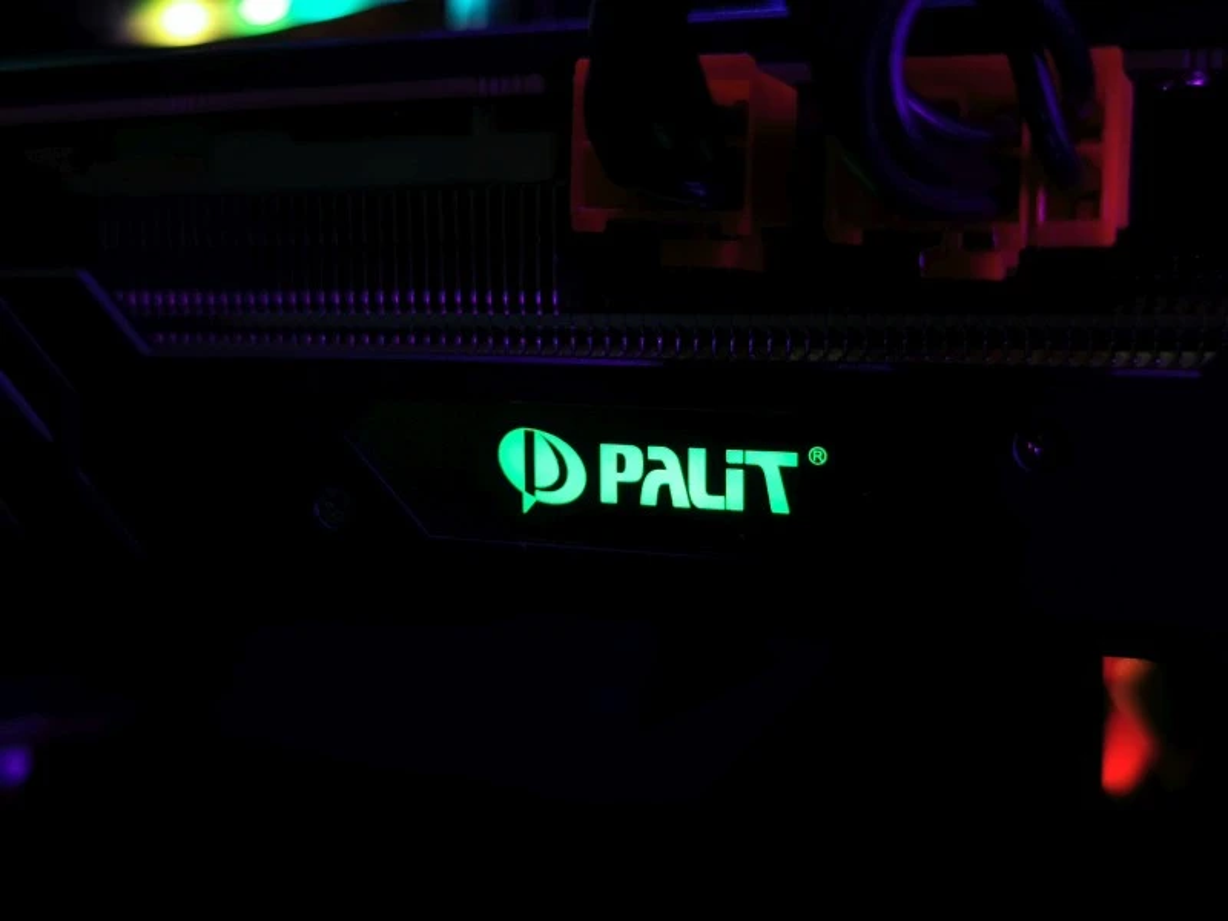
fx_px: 1419
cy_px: 460
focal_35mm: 40
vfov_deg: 36.0
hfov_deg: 46.8
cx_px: 614
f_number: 1.6
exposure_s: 1/100
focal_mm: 5.56
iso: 100
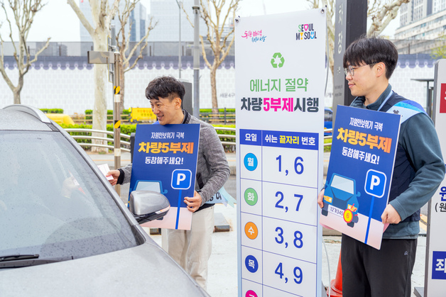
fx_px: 520
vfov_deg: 31.9
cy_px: 148
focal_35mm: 42
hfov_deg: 46.4
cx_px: 223
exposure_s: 1/160
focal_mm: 42
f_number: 4
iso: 160
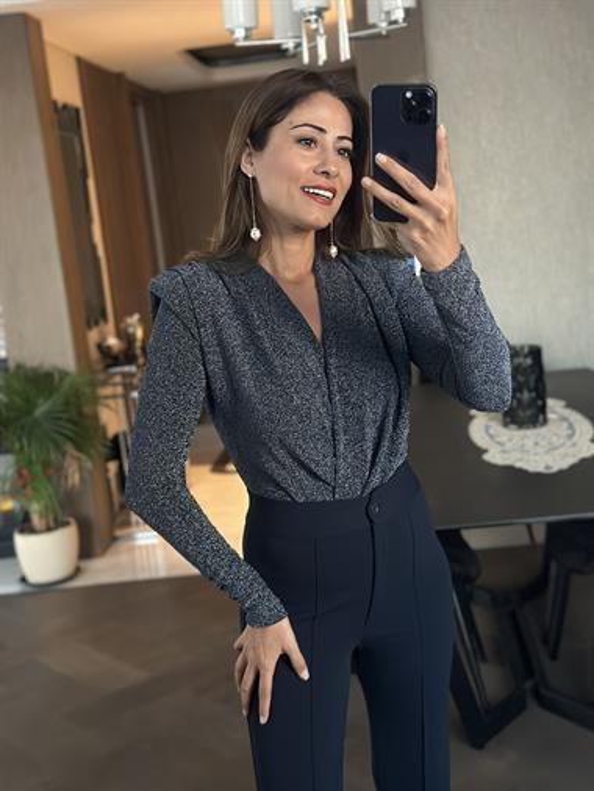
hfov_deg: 30.3
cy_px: 396
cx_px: 297
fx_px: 1097
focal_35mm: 48
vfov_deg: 39.6
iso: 640
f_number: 1.78
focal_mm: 6.86
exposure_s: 1/40
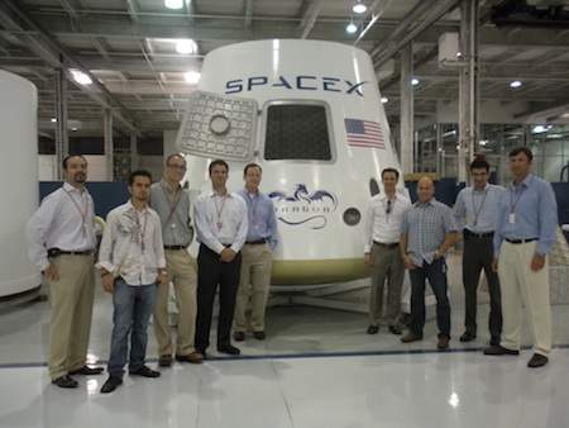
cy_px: 214
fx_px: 576
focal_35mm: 35
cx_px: 284
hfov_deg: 52.6
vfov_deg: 40.7
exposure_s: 1/38
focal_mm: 6.3
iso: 400
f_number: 3.5
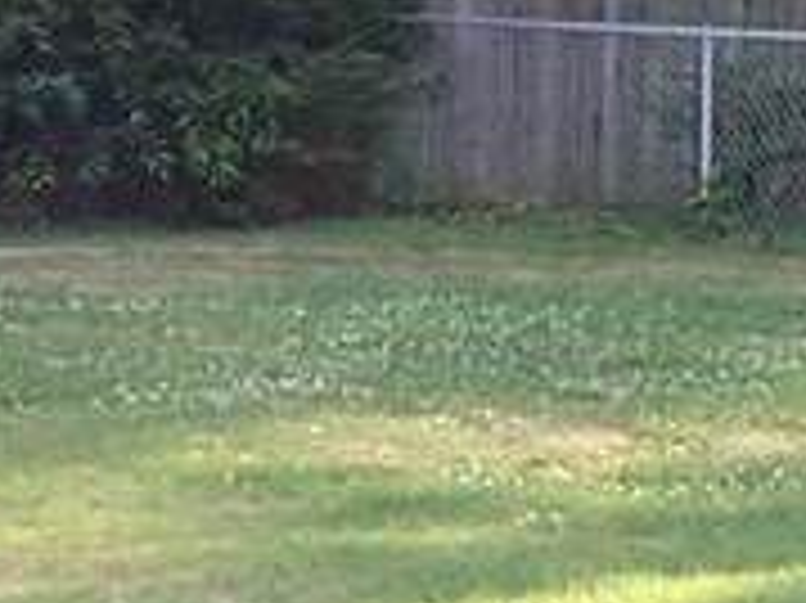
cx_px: 383
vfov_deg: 5.4
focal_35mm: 272
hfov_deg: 7.3
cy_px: 706
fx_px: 6329
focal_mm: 6.3
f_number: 2.8
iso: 80
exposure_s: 1/125
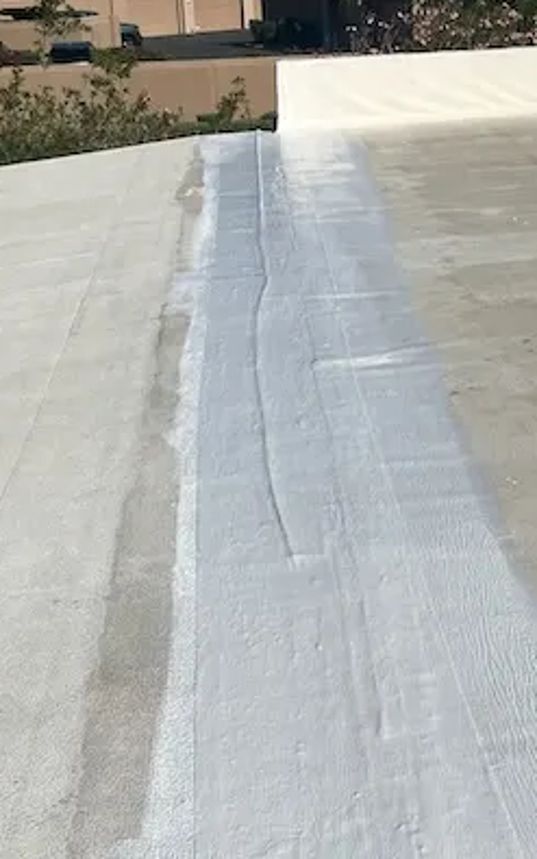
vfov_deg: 32.7
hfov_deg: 21.3
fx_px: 1428
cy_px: 662
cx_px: 333
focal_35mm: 61
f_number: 1.6
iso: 50
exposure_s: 1/15152
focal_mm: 5.1
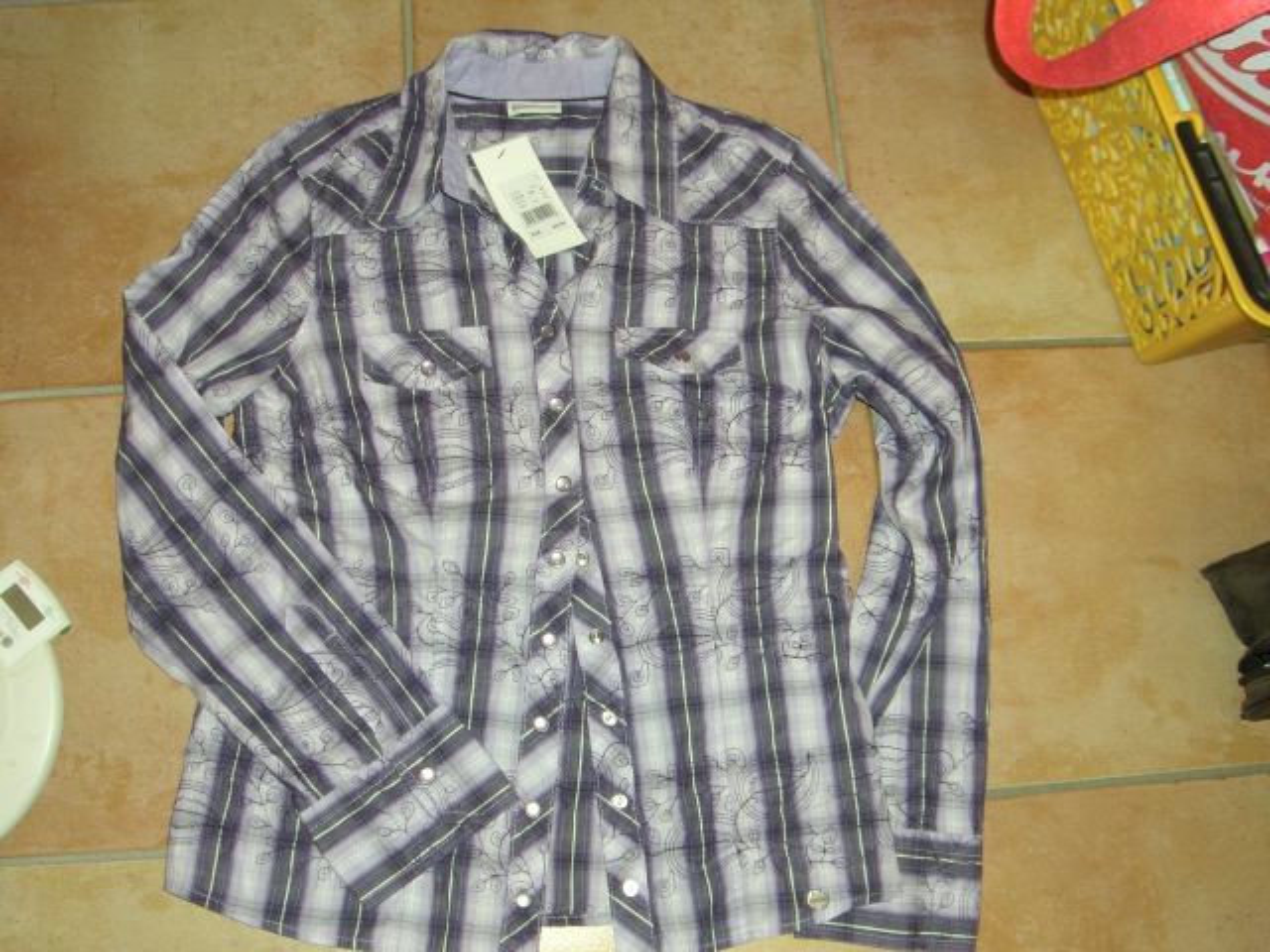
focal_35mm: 38
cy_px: 476
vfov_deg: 37.7
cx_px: 635
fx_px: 1394
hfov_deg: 49.0
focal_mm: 6.2
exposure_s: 1/60
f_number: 2.7
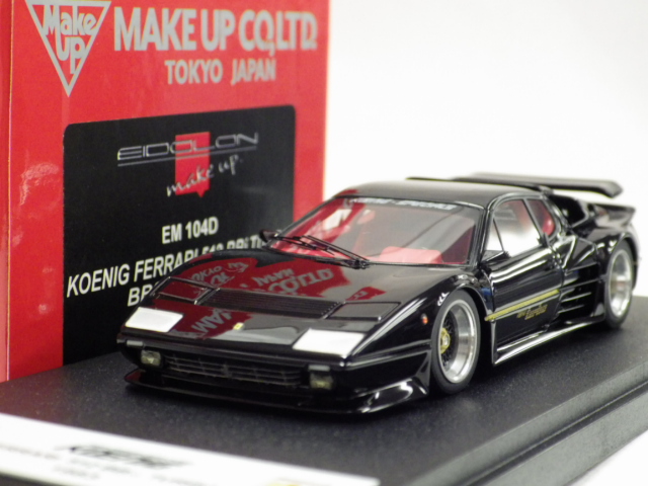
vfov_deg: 17.0
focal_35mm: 87
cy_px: 243
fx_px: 1629
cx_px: 324
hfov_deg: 22.5
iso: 800
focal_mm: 15.6
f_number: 4.4
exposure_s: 1/30
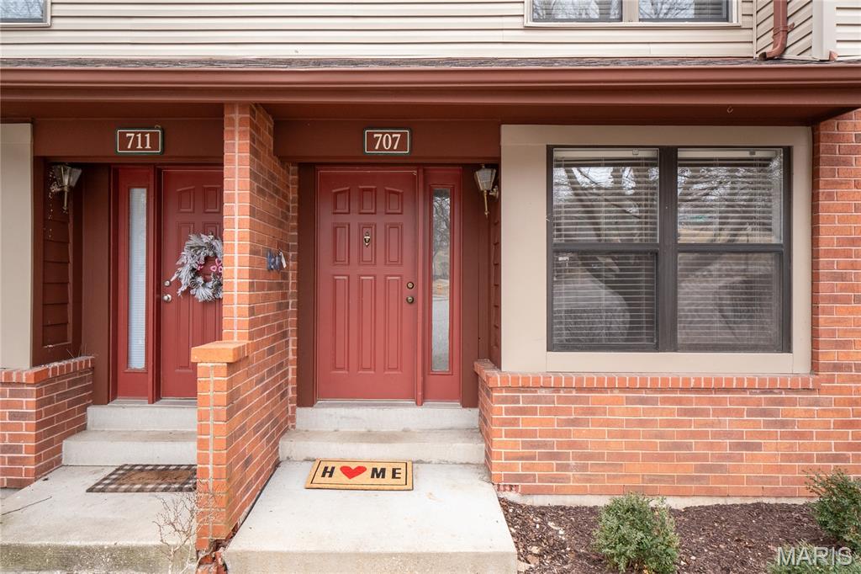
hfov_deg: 84.0
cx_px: 430
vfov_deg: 61.9
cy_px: 287
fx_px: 478
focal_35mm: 20
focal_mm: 10
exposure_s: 1/25
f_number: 8
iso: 400
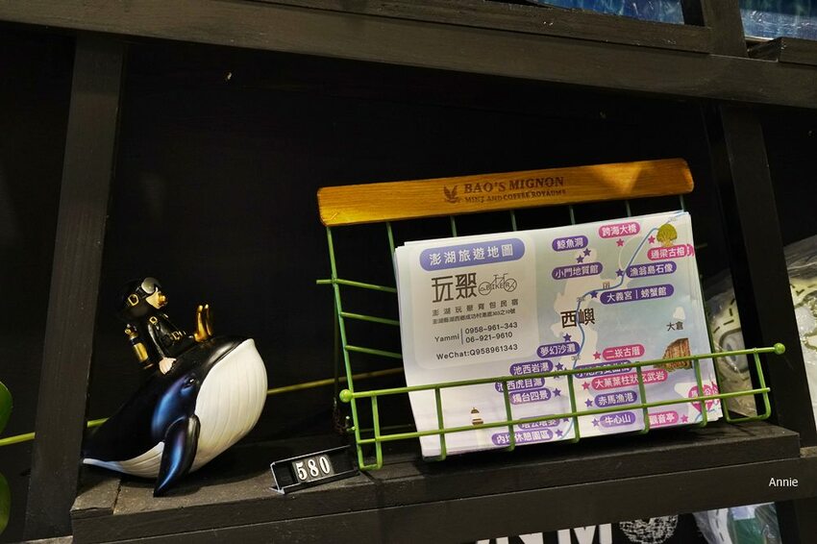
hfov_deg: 41.1
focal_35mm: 48
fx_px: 1089
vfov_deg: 28.1
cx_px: 408
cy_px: 272
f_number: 6.3
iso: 1250
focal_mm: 32
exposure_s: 1/50
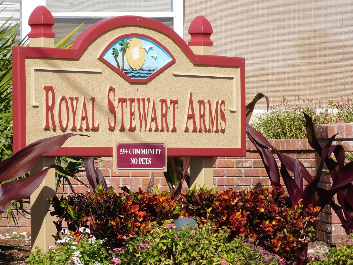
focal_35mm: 280
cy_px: 132
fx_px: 2855
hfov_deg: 7.1
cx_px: 176
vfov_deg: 5.3
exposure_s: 1/640
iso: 125
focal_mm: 50
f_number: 5.8
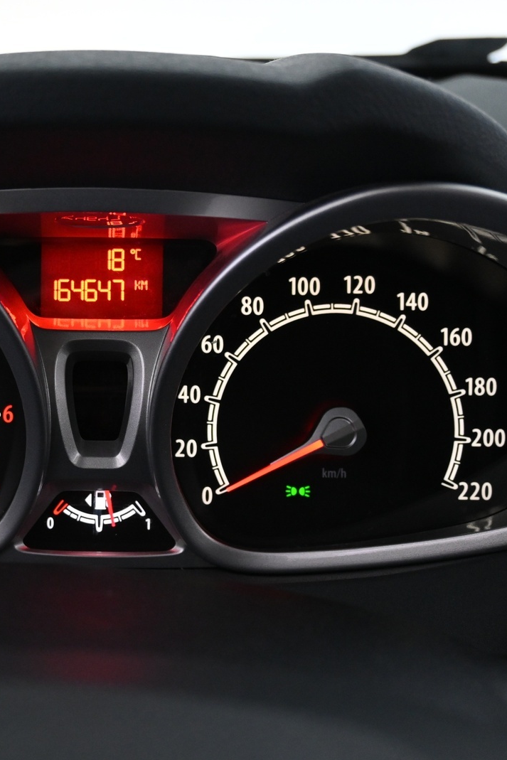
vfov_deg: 38.8
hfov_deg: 25.9
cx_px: 100
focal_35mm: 51
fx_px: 1080
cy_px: 382
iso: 1800
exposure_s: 1/40
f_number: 4
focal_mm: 22.5
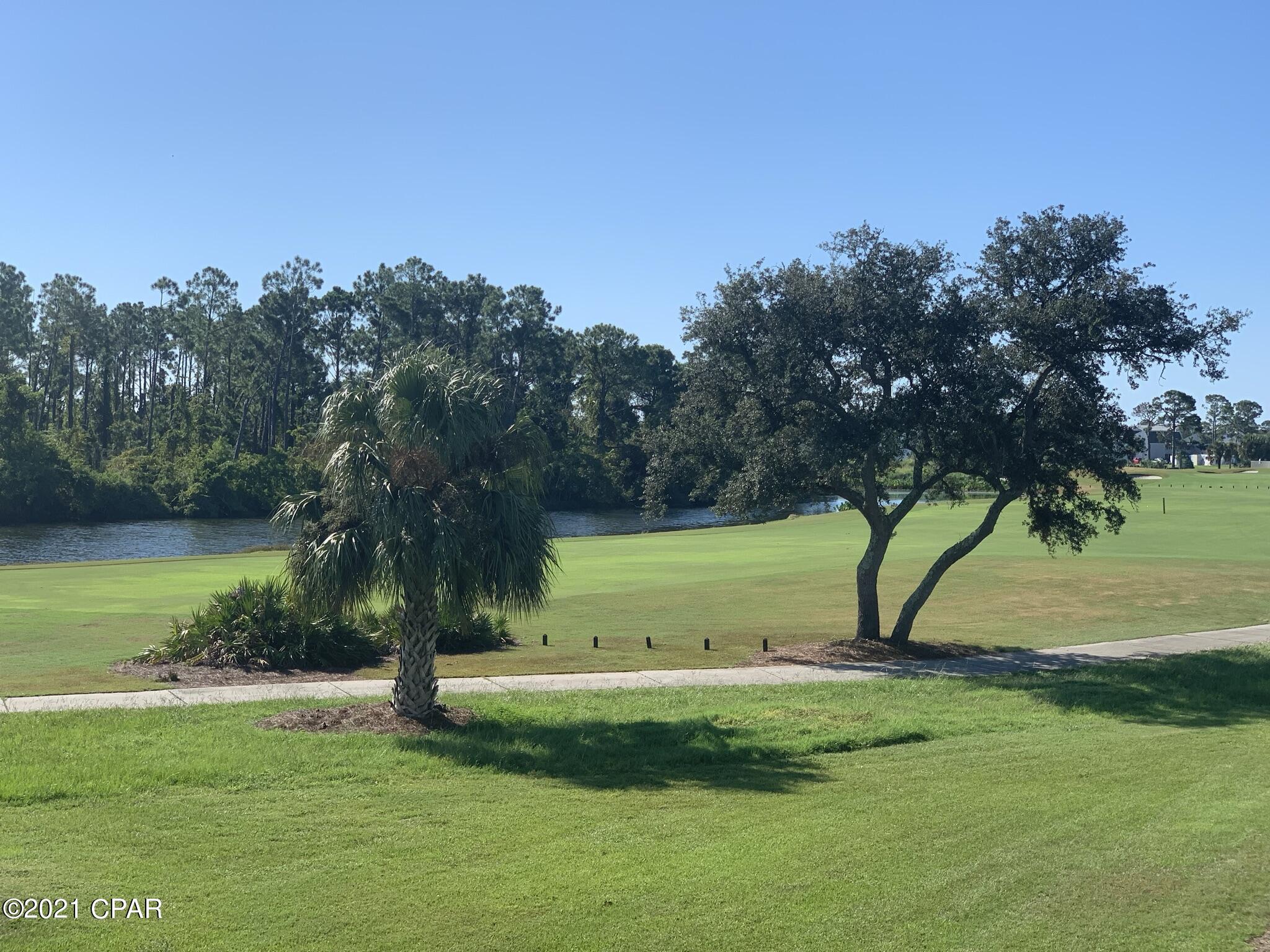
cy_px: 476
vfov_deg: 28.0
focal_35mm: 52
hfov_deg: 36.8
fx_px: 1908
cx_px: 635
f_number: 2.4
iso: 16
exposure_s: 1/1295
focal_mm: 6
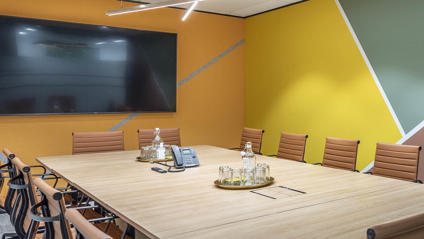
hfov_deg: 48.8
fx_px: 427
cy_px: 95
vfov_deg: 31.1
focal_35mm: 38
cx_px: 356
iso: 200
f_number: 5.6
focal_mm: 14
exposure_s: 1/13
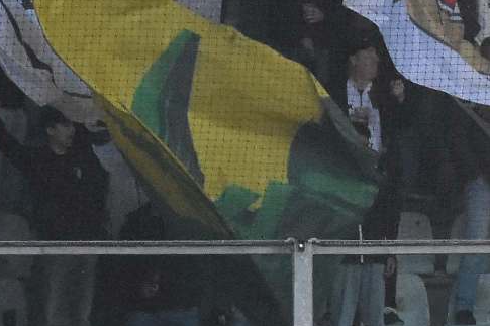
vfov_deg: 1.5
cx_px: 638
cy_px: -18
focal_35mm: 920
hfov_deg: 2.2
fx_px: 12517
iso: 4000
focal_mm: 155
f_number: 7.1
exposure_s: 1/1250
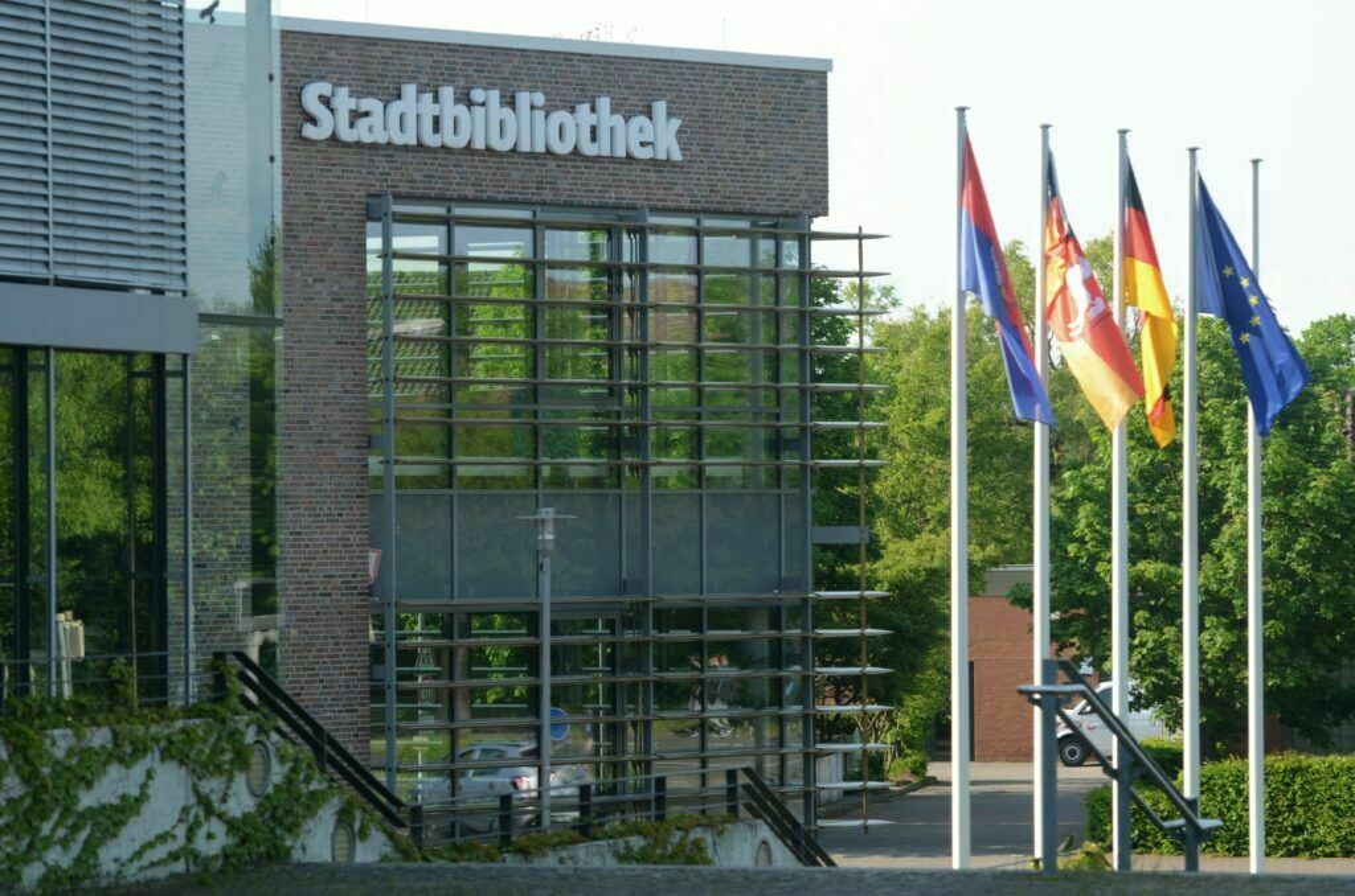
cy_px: 448
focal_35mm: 168
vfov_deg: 8.1
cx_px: 678
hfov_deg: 12.3
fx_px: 6310
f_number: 8
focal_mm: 112
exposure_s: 1/125
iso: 100
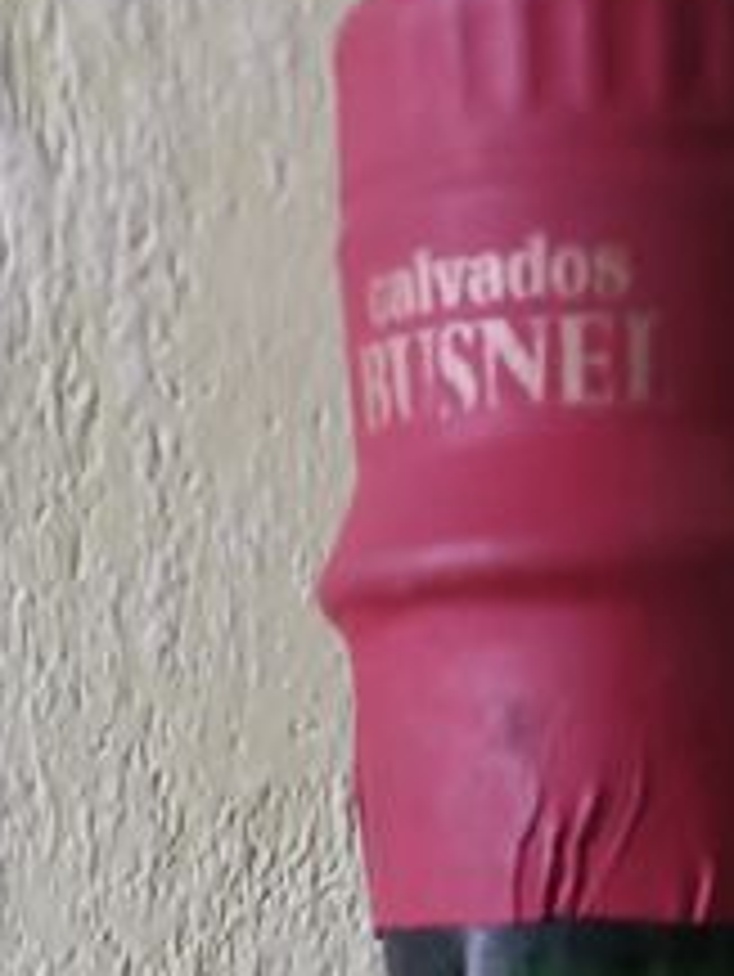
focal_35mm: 120
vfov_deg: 13.4
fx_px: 3389
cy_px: 2109
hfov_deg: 12.3
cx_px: 608
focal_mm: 4.74
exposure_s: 1/33
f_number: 1.79
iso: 477
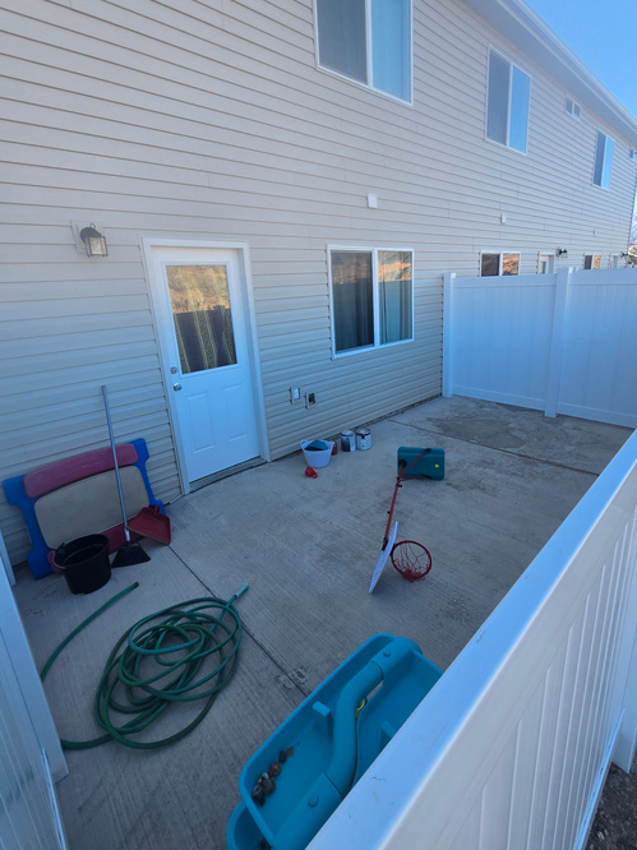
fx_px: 368
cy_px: 392
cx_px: 336
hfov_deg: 81.6
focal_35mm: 15
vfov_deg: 98.0
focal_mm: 2.2
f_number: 2.2
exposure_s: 1/430
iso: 50
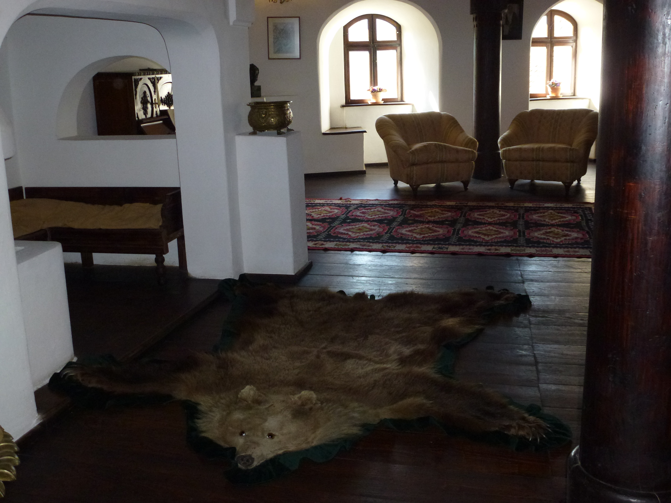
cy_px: 252
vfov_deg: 37.7
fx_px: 737
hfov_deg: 49.0
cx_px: 336
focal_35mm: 38
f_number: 3.8
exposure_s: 1/60
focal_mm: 6.8
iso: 320
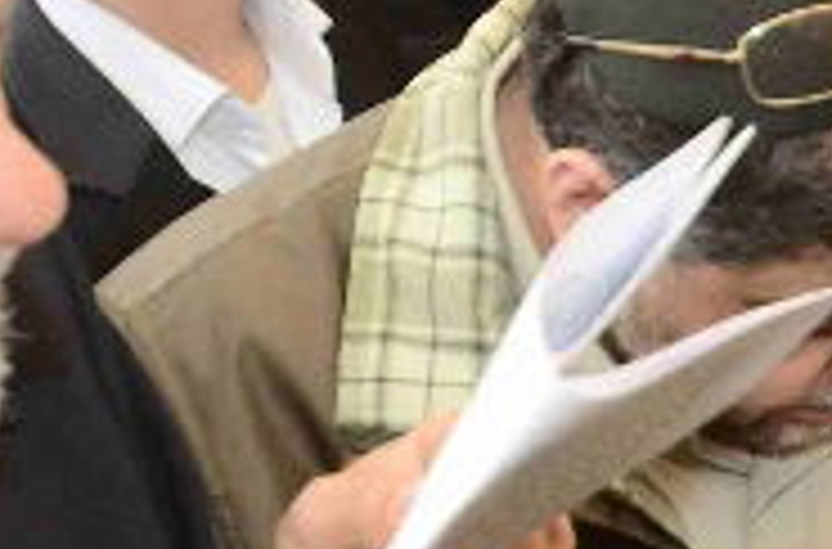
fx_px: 4026
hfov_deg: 11.4
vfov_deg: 7.8
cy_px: 508
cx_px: 1178
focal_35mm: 175
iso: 320
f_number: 5.6
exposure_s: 1/125
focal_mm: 21
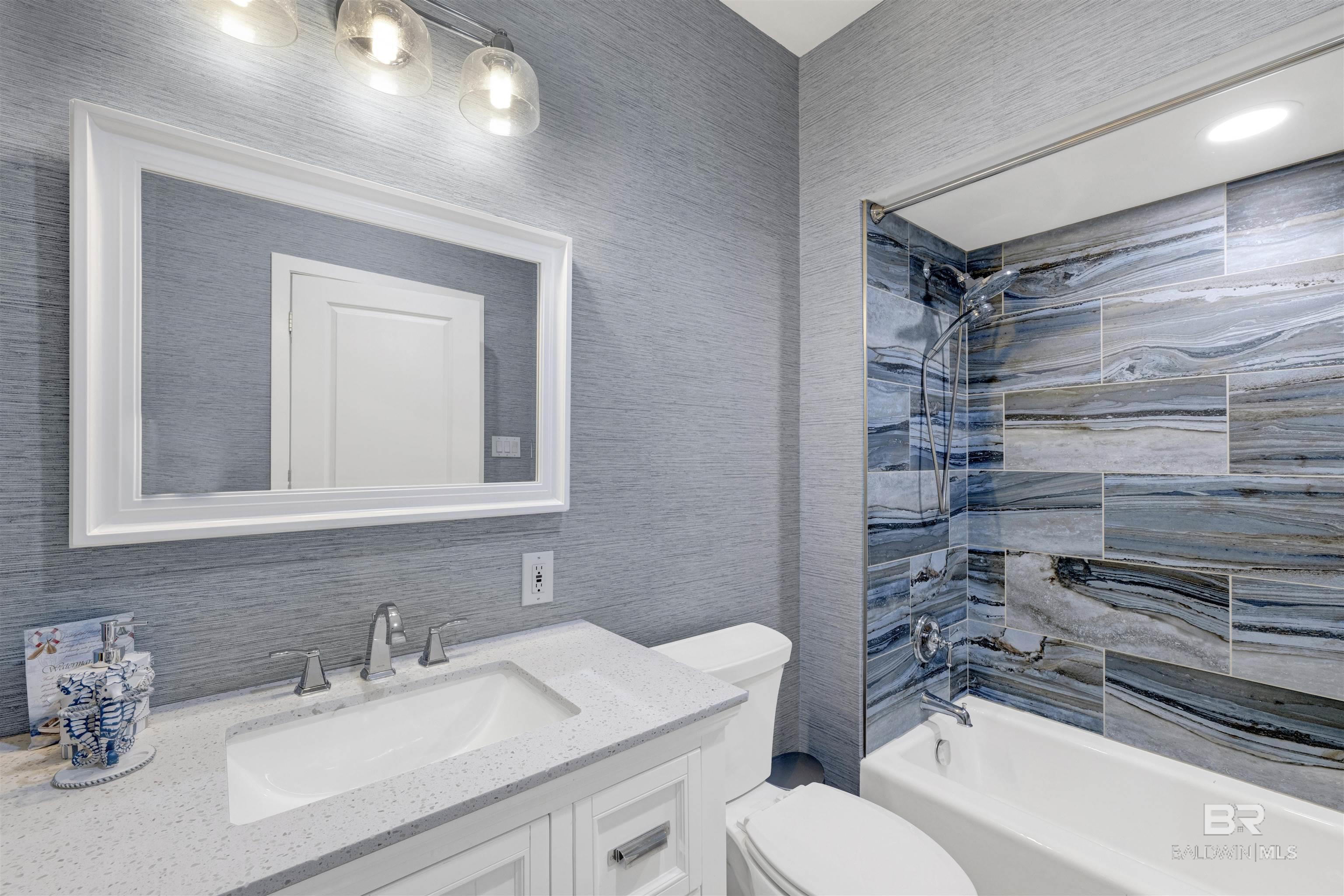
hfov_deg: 104.3
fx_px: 523
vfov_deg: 81.2
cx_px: 672
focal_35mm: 14
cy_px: 448
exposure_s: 1/6
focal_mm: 14
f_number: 11
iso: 400
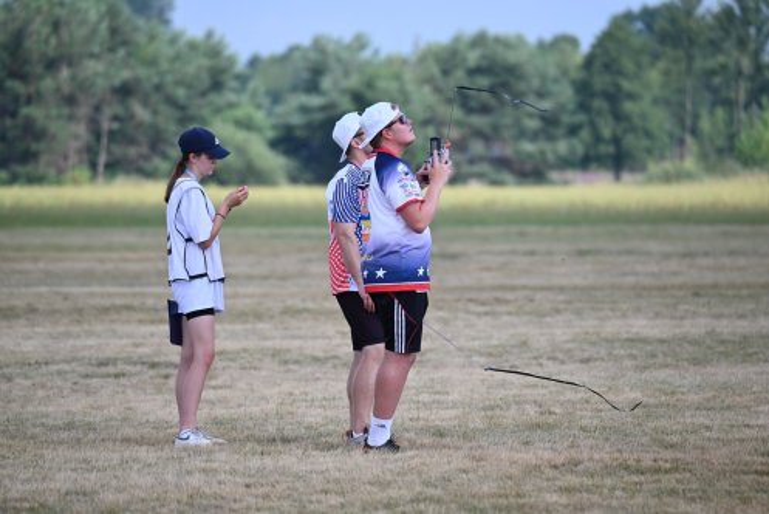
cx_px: 384
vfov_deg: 3.4
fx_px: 8549
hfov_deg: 5.2
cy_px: 257
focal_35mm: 400
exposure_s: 1/1250
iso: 640
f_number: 7.1
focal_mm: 400
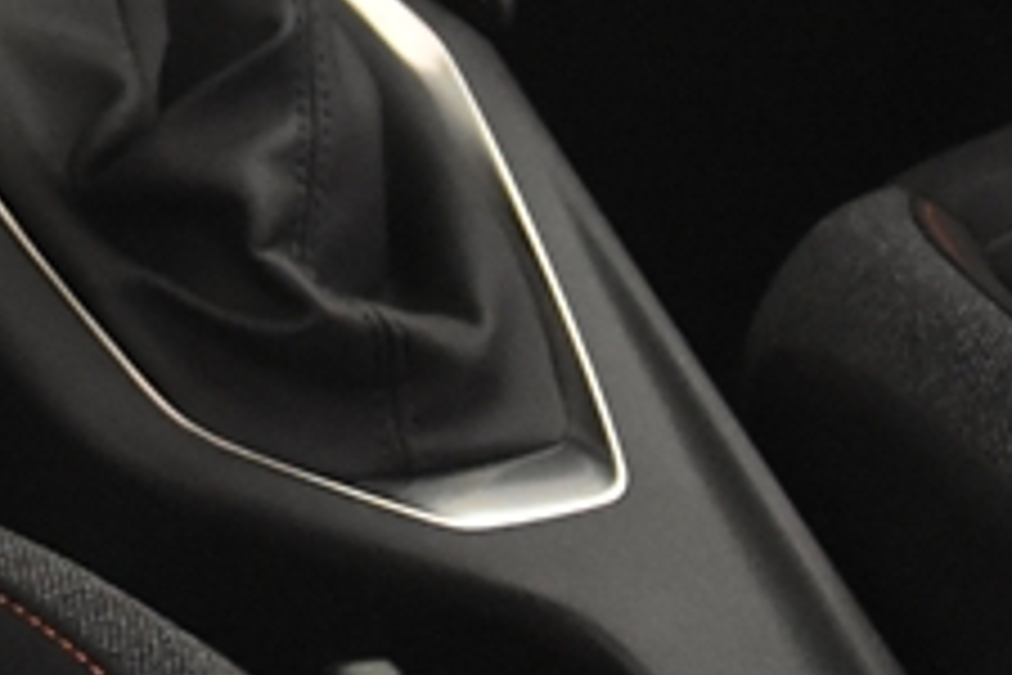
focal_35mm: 164
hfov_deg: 11.2
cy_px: -754
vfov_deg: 7.9
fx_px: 4610
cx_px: -1088
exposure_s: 1/40
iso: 4500
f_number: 3
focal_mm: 24
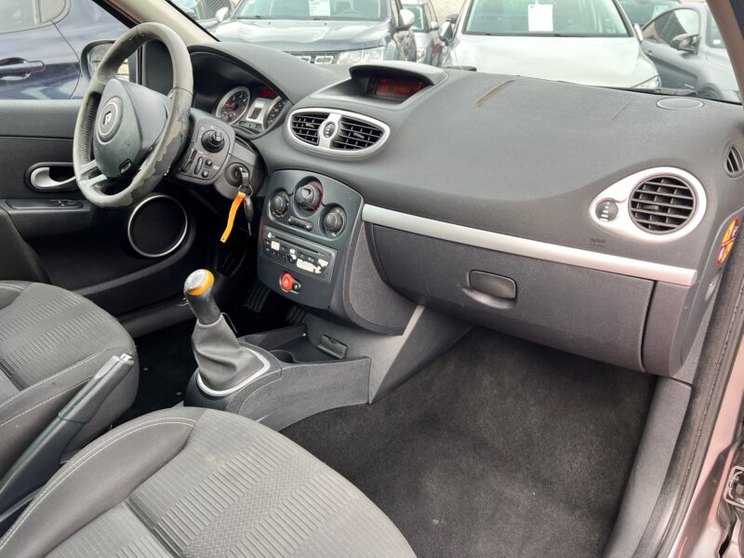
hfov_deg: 67.3
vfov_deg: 53.1
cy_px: 279
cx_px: 372
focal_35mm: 26
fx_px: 559
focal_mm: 5.7
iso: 50
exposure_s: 1/121
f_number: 1.5
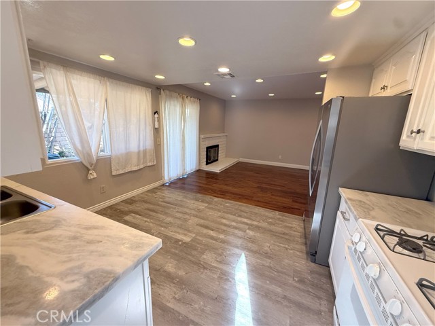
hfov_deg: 102.1
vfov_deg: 85.7
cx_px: 218
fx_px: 176
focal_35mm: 14
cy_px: 163
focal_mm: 2.22
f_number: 2.2
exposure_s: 1/120
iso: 250
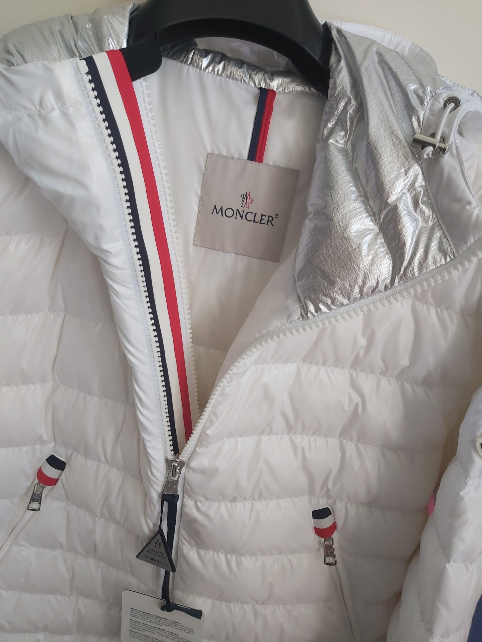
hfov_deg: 53.1
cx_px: 241
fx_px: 483
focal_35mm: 26
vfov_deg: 67.3
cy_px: 321
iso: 80
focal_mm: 3.92
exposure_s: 1/50
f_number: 1.7
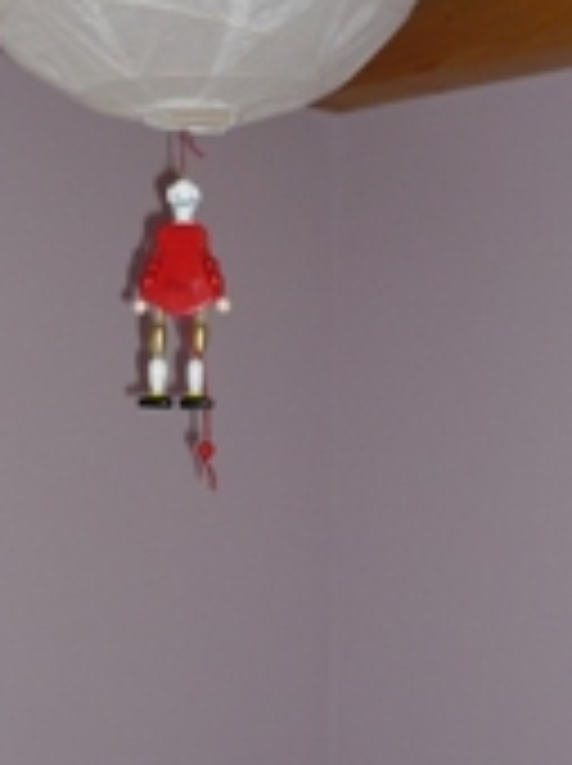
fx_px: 1922
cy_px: 554
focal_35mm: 87
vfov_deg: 22.4
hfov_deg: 16.9
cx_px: 221
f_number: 2.8
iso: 100
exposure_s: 1/30
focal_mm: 5.5
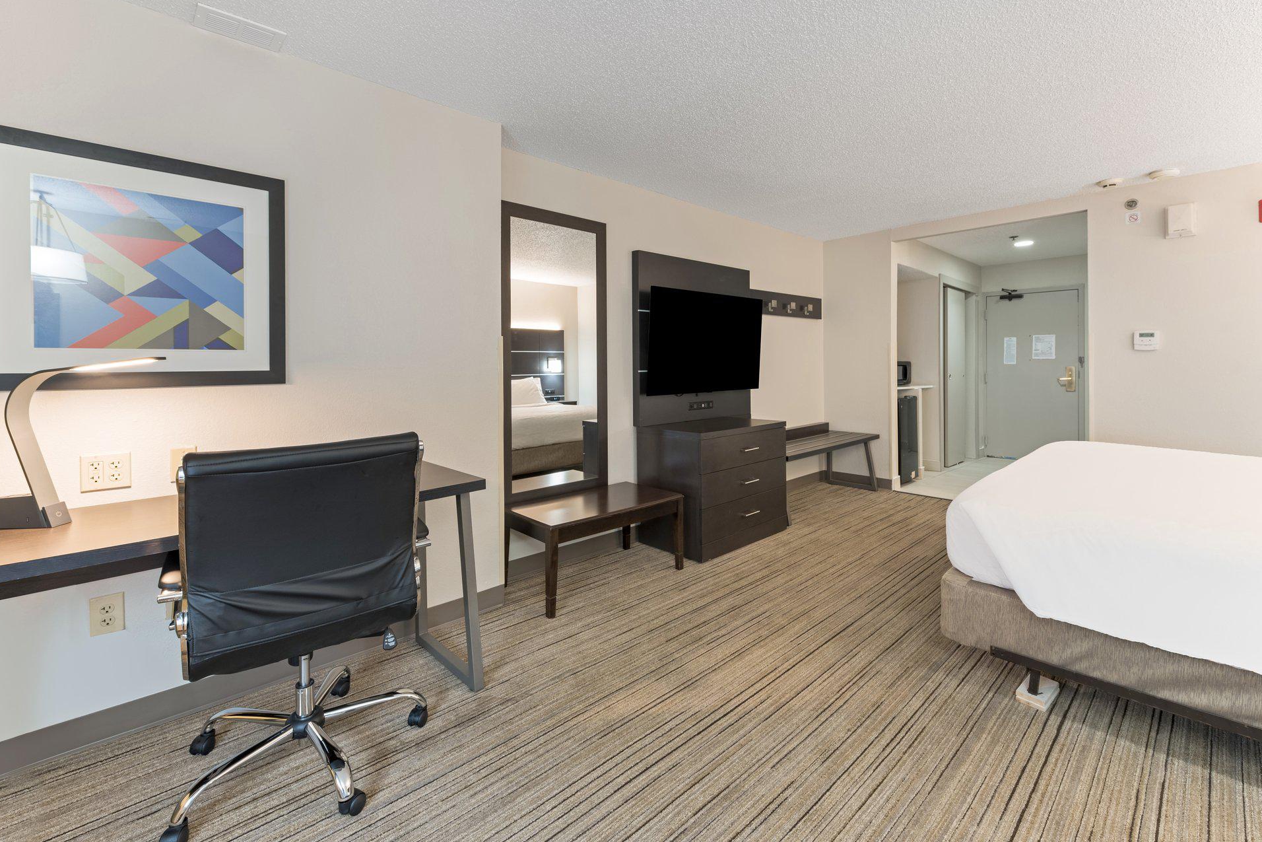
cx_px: 639
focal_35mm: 15
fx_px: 526
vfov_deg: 77.3
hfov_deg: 100.4
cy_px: 406
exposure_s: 2.5
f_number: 8
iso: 400
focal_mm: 14
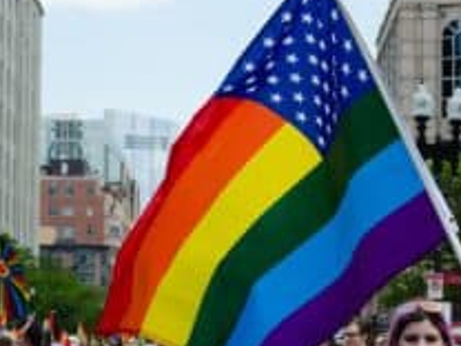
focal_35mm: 133
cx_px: 122
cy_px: 261
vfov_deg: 11.1
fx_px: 1771
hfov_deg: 14.8
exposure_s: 1/1000
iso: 800
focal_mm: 48
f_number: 8
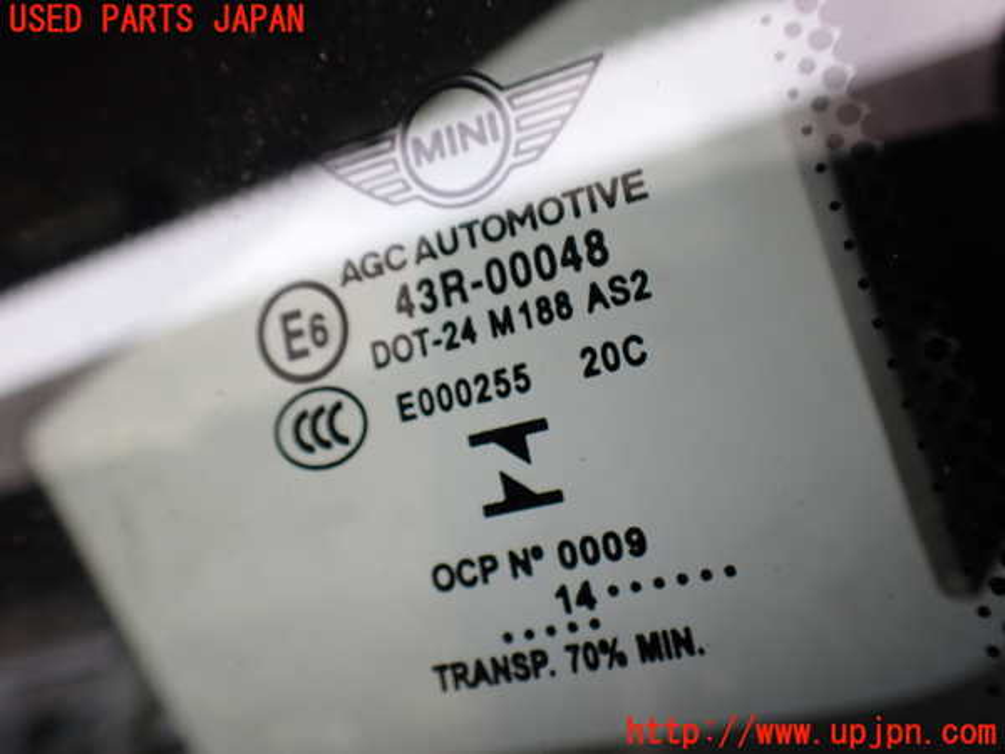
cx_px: 502
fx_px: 871
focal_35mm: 30
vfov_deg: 46.8
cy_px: 377
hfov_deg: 60.0
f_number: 2.3
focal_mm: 5.4
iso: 125
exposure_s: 1/125
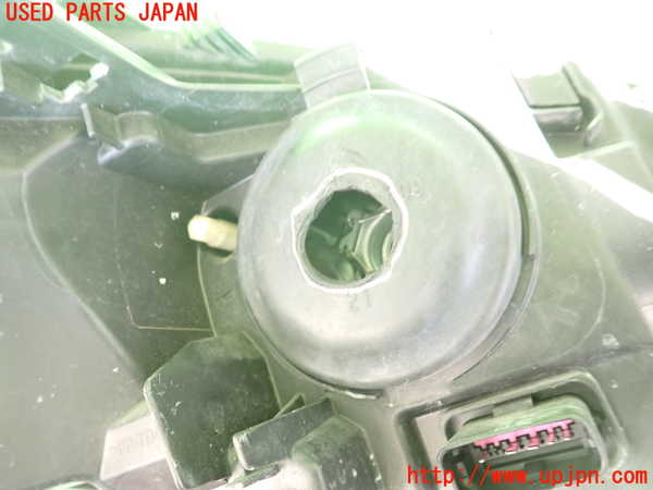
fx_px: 472
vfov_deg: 54.9
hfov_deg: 69.4
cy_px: 245
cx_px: 326
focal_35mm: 25
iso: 500
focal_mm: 4.5
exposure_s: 1/30
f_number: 2
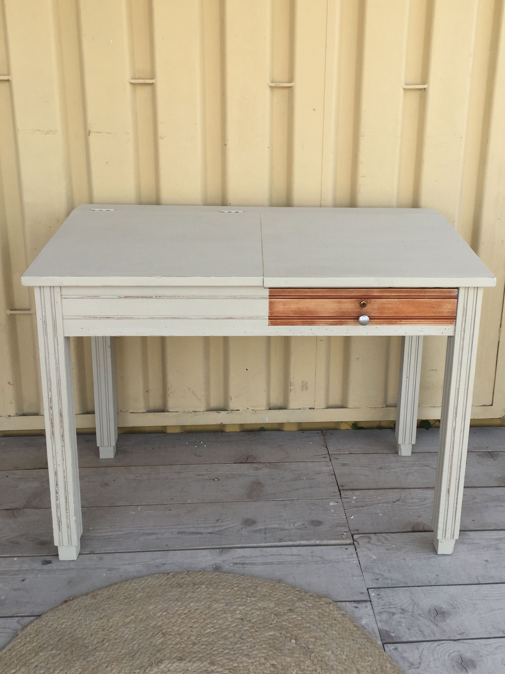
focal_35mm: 35
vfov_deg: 52.4
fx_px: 681
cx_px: 289
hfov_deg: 40.6
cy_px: 280
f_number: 2.2
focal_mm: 4.15
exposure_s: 1/370
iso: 32
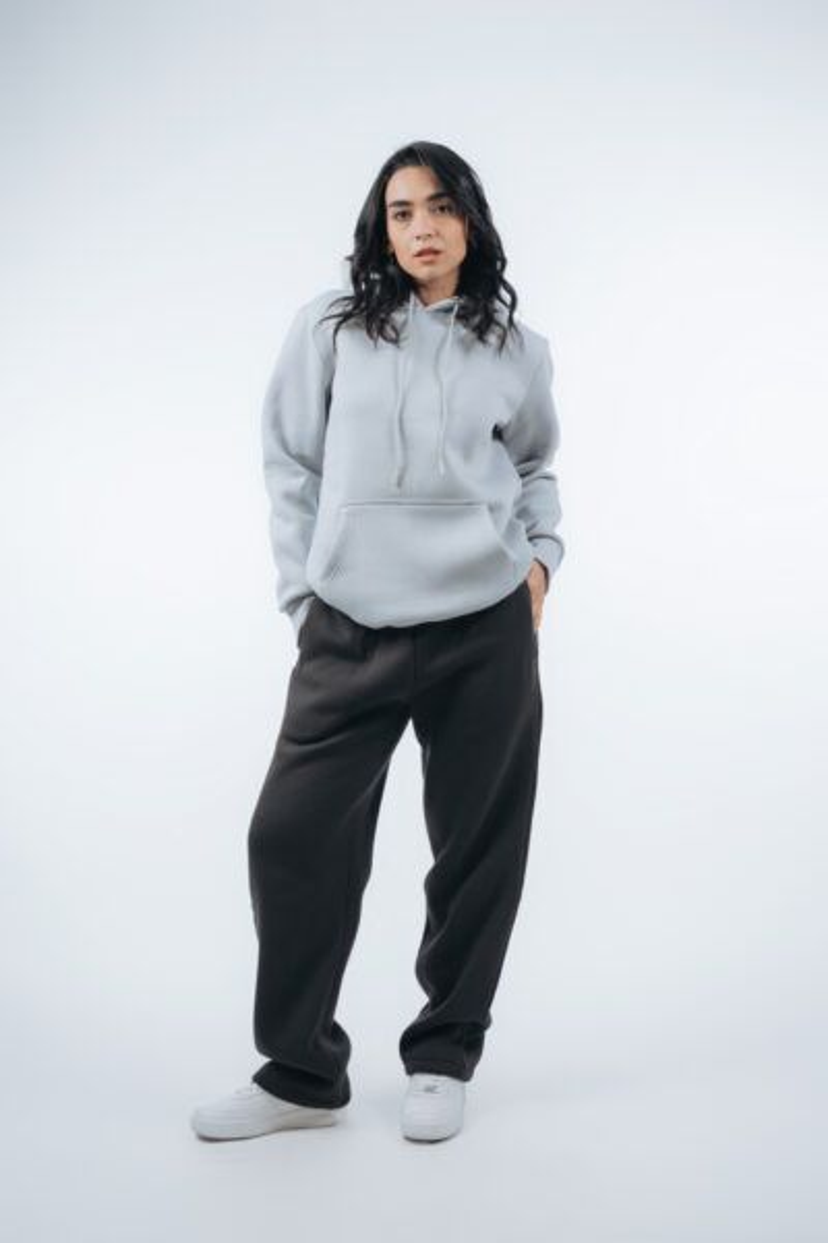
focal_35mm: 52
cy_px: 622
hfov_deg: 25.8
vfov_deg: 37.9
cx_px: 414
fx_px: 1811
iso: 400
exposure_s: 1/160
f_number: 2.8
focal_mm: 35
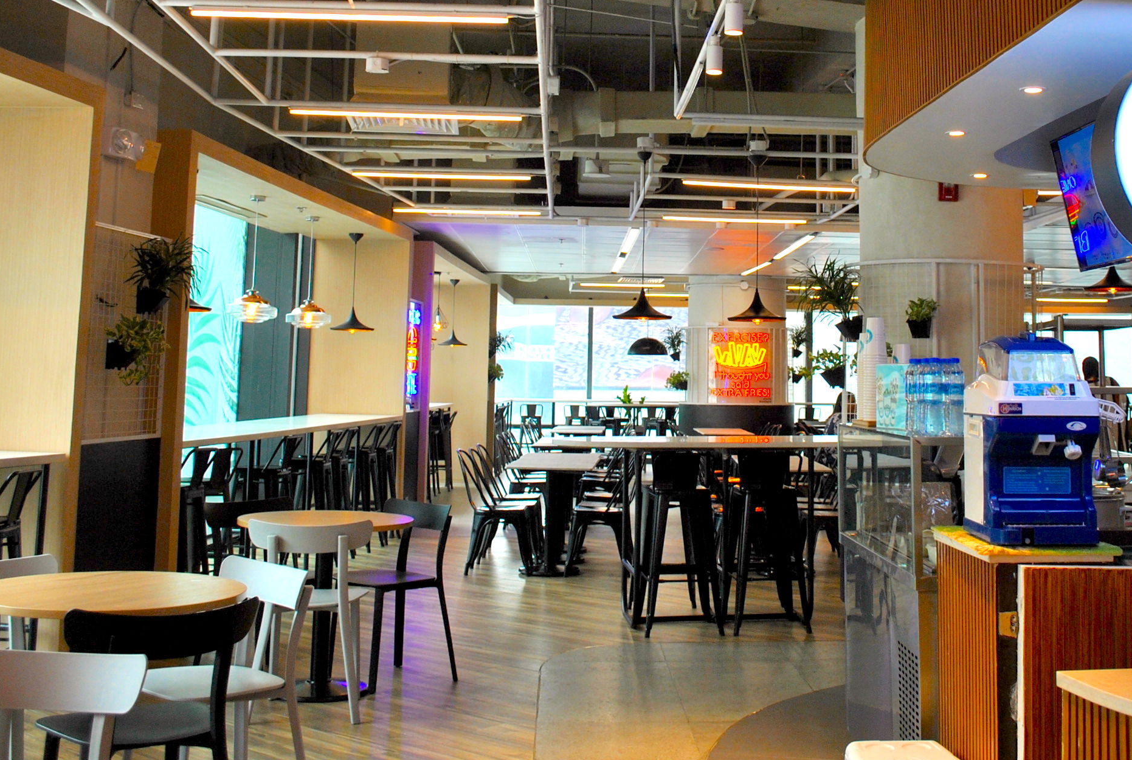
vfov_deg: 31.4
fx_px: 1323
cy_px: 171
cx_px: 694
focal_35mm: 42
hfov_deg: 46.0
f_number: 5
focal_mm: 18
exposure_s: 1/100
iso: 200
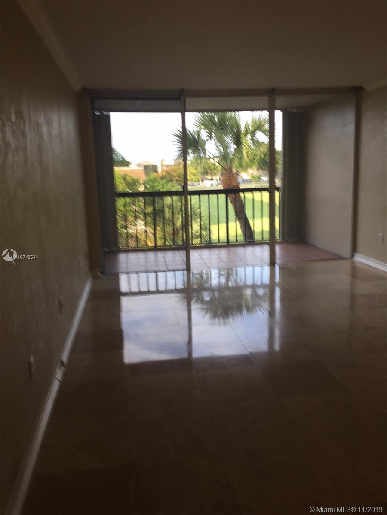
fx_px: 432
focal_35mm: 29
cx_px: 194
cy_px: 258
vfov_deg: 61.7
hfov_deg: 48.2
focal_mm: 4.15
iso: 32
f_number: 2.2
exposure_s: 1/60
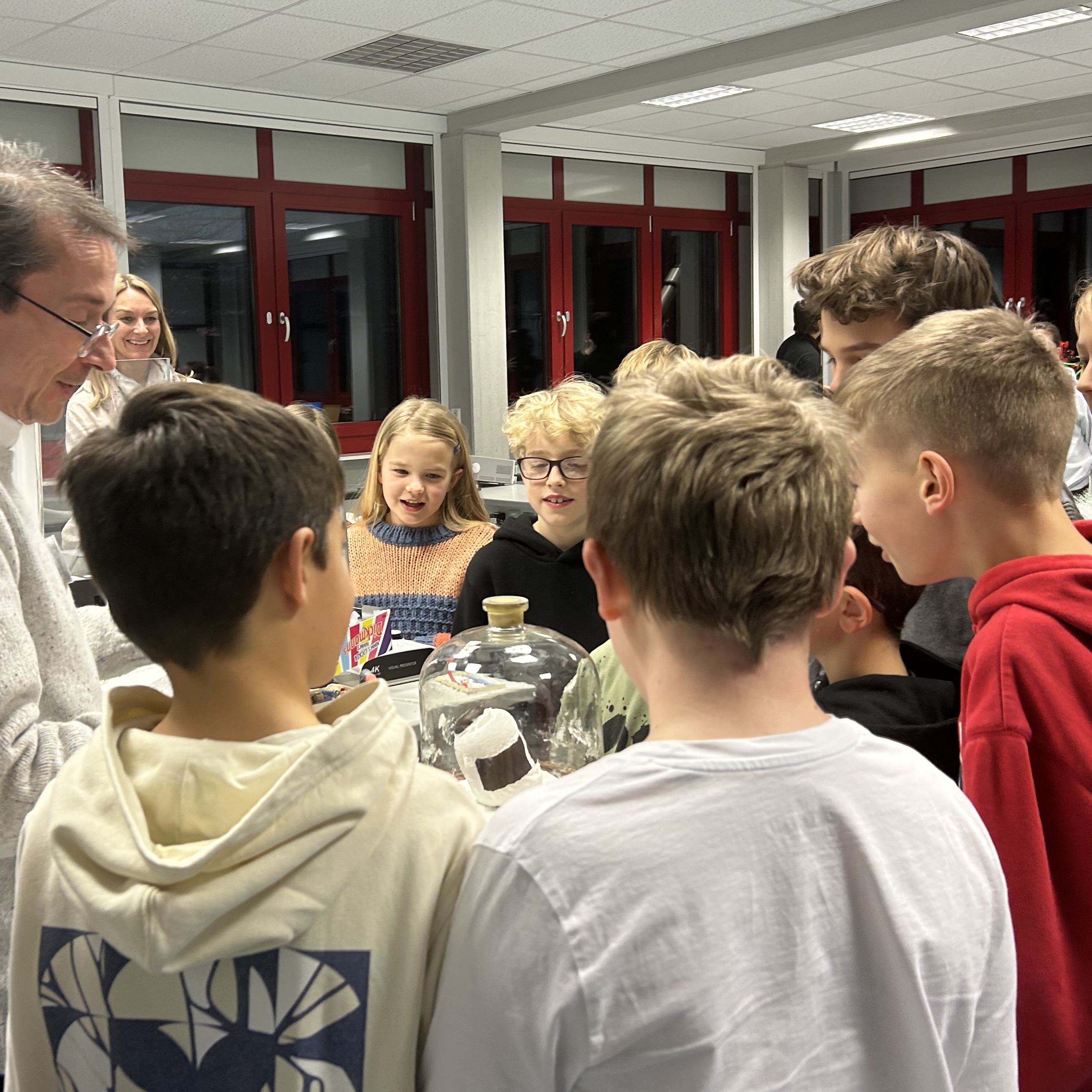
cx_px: 416
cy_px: 480
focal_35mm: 38
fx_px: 1356
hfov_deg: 43.5
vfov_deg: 43.8
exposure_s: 1/50
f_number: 1.5
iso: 100
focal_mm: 5.7
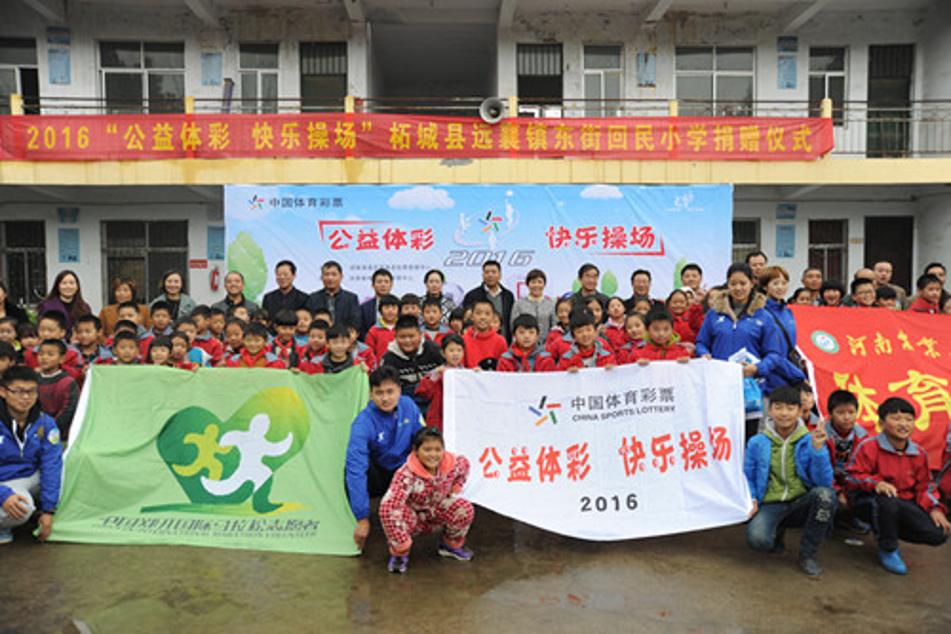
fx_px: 845
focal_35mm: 32
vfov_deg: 41.1
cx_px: 476
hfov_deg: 58.7
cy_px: 317
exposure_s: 1/60
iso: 100
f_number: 3.5
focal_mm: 32
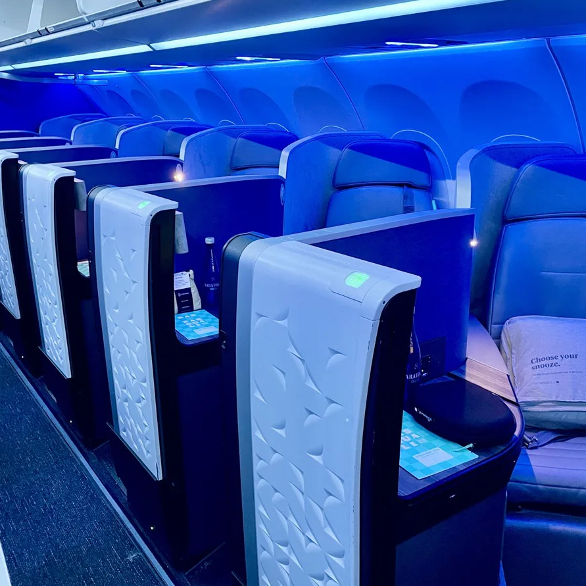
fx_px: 632
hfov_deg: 49.7
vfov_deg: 49.7
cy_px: 305
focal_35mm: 33
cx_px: 265
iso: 500
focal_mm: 4.2
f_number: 1.6
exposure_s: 1/46
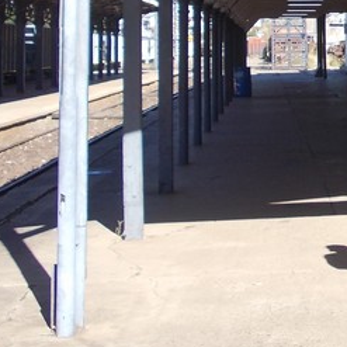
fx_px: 1338
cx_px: 507
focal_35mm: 118
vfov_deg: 14.5
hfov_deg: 13.9
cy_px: -28
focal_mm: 6.1
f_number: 3.3
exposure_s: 1/400
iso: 80
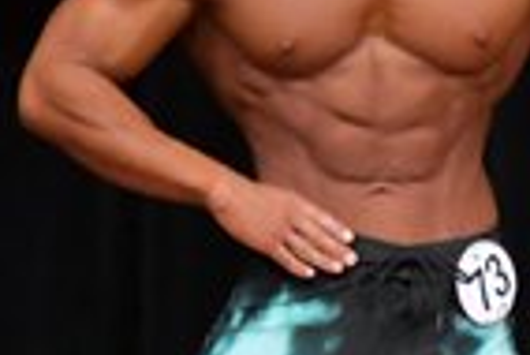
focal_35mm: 1391
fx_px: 20499
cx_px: 1323
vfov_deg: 1.0
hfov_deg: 1.5
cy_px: 284
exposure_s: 1/400
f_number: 5.6
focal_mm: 170
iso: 5000
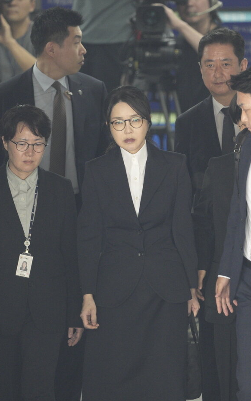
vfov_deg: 2.3
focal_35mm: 920
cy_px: 201
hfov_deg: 1.4
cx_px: 134
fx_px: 10060
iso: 4000
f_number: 6.3
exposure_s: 1/250
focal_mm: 600
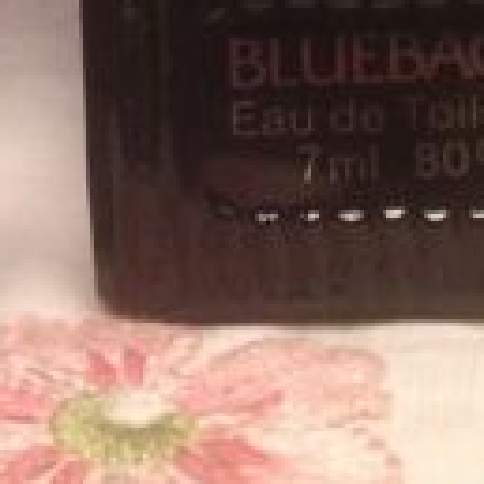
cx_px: 83
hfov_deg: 15.0
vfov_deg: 14.9
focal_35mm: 115
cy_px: -8
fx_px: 1819
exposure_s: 1/20
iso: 320
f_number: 2.4
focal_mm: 4.28
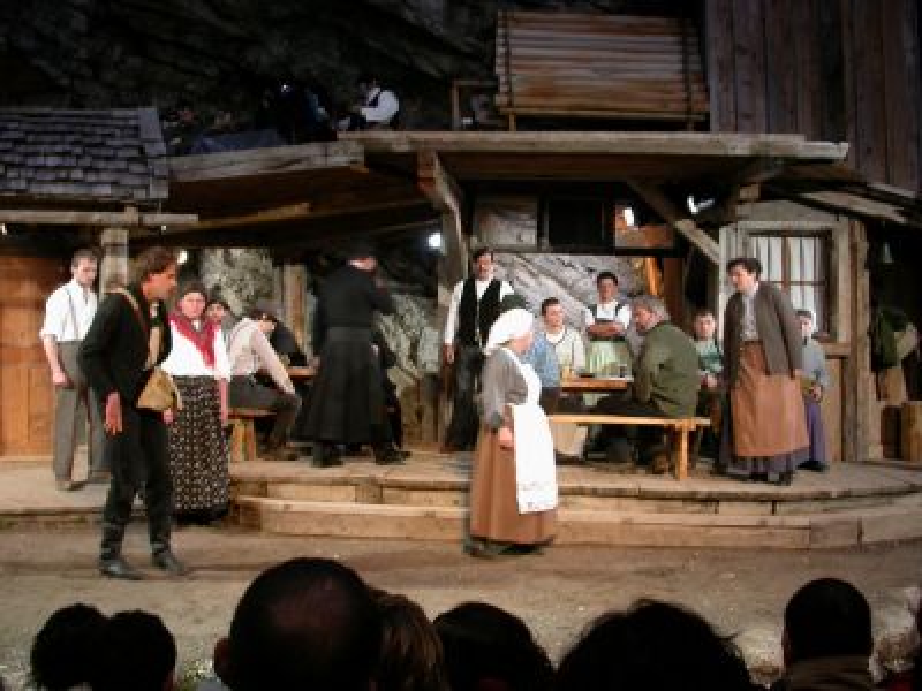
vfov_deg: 37.7
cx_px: 461
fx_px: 1012
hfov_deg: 49.0
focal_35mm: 38
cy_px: 346
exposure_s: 1/13
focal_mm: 7.85
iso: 100
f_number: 2.6
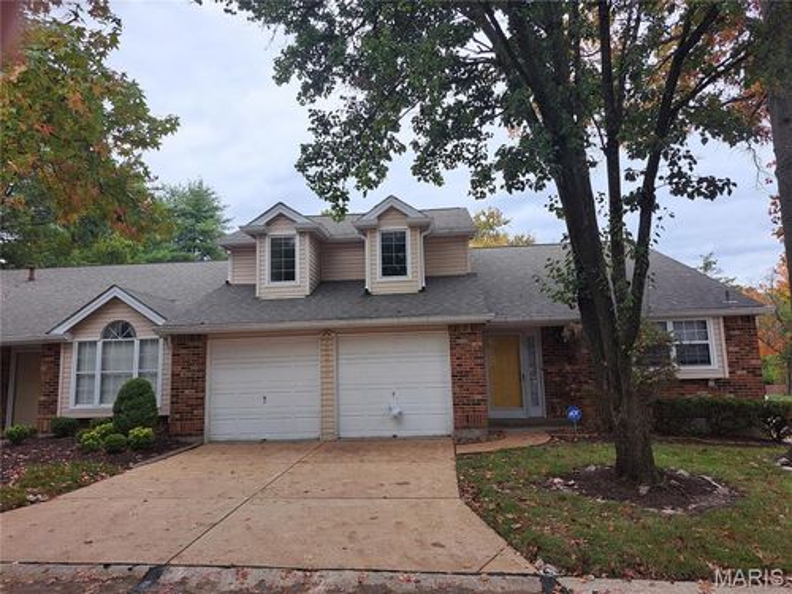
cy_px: 297
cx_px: 396
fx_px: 549
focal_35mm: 24
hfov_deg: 71.6
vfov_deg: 56.8
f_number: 1.8
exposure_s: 1/243
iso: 50
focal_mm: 5.23
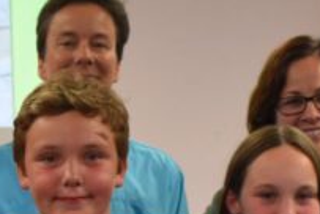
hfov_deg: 14.9
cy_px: 333
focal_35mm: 136
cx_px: 35
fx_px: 1211
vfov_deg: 9.8
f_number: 4
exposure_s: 1/60
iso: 720
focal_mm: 18
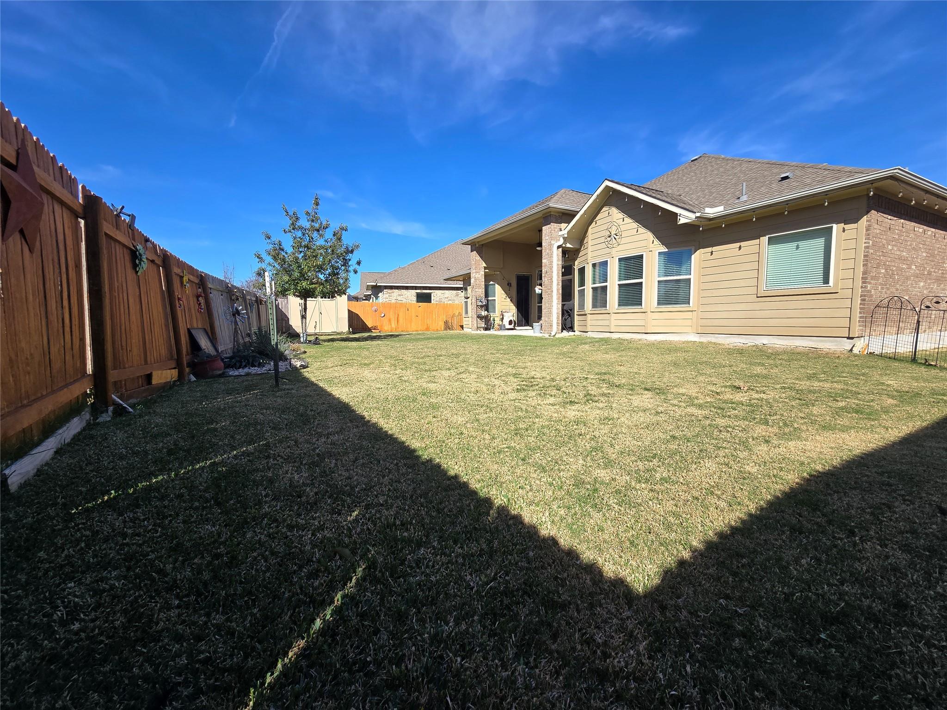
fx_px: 356
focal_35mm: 13
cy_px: 355
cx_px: 474
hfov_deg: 106.2
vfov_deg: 89.9
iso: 50
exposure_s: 1/1628
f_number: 2.2
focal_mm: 2.2
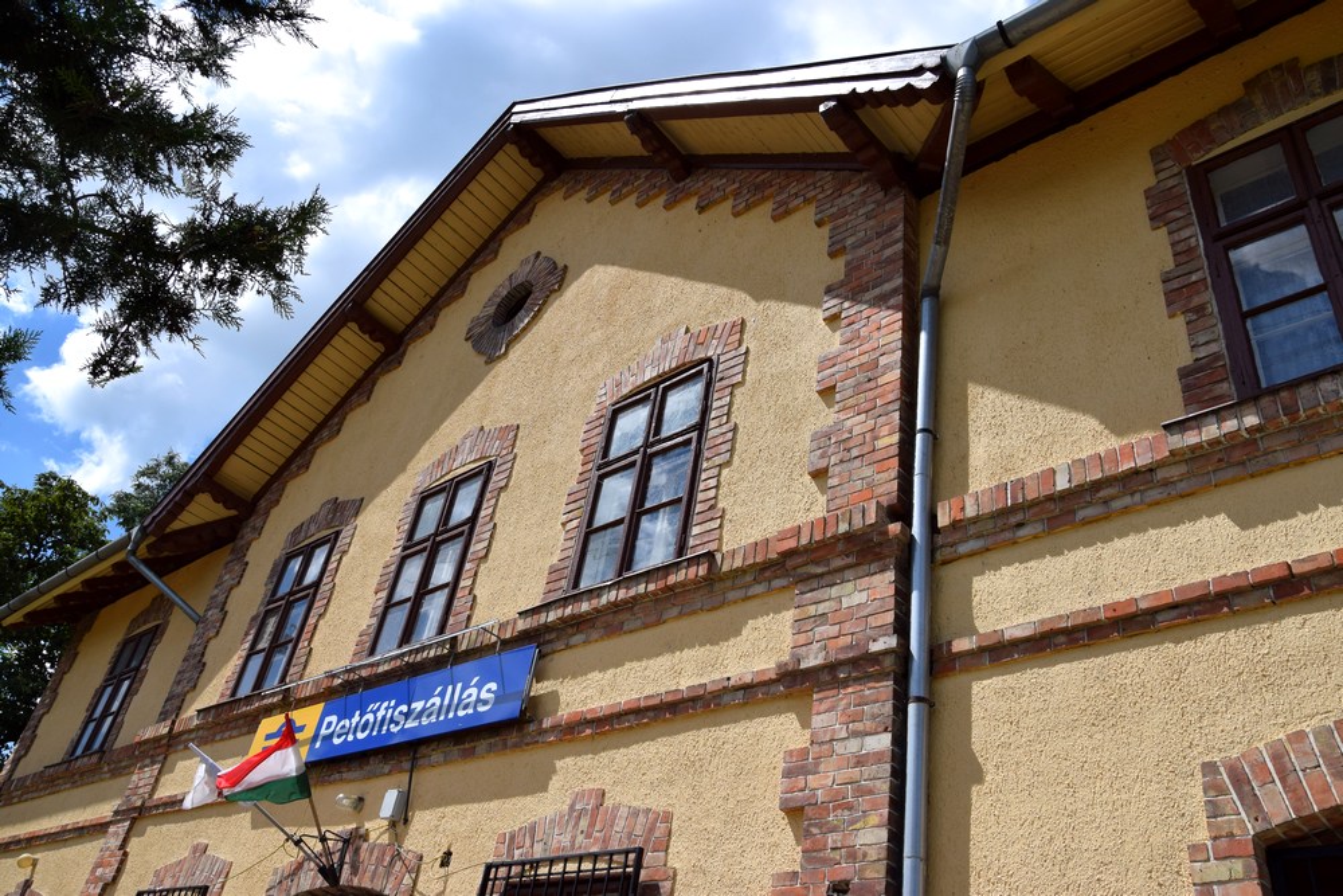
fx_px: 1007
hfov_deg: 67.4
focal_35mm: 27
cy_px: 448
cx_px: 672
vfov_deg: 47.9
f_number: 10
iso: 200
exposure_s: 1/400
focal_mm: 18
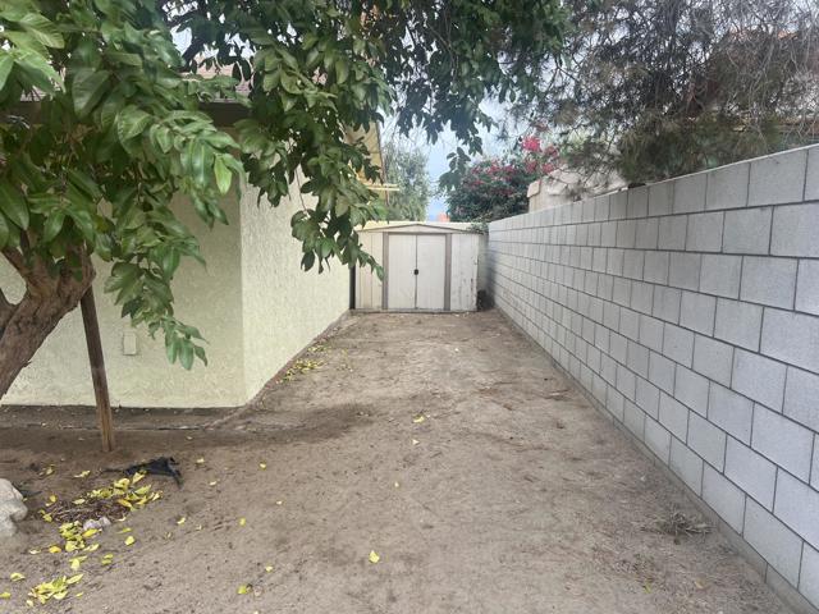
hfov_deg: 67.3
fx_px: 615
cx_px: 410
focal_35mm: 26
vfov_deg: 53.1
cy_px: 307
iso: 40
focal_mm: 5.7
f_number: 1.5
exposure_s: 1/158
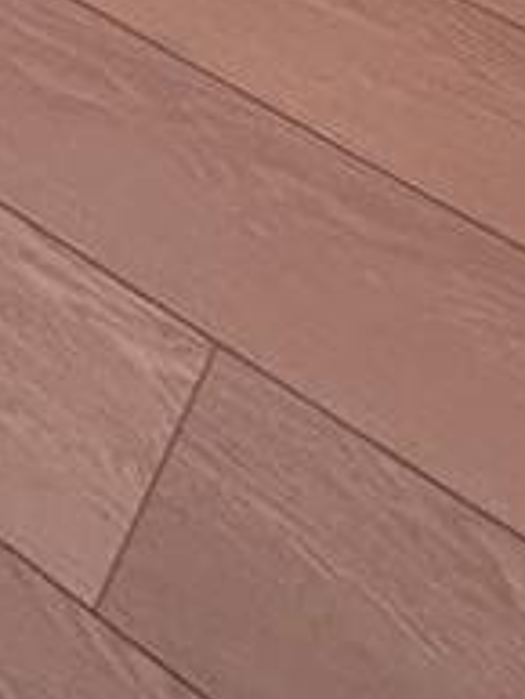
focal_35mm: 87
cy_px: -1329
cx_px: 54
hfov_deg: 16.8
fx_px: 1757
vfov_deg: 12.0
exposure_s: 1/120
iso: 250
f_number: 2.2
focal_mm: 2.22
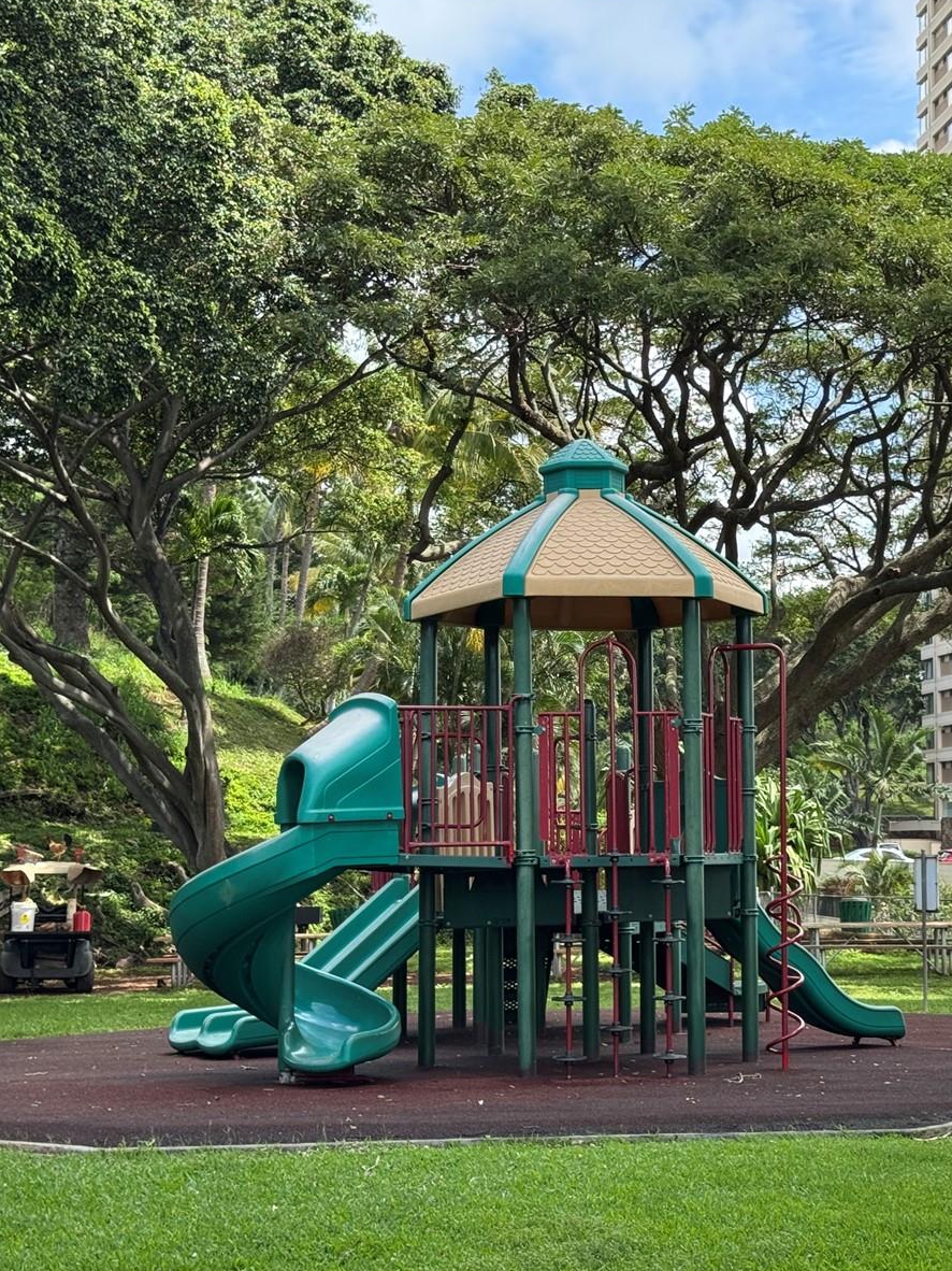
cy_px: 634
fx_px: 2384
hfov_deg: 22.5
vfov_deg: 29.8
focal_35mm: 65
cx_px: 635
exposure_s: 1/1172
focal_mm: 6.76
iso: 64
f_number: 1.78
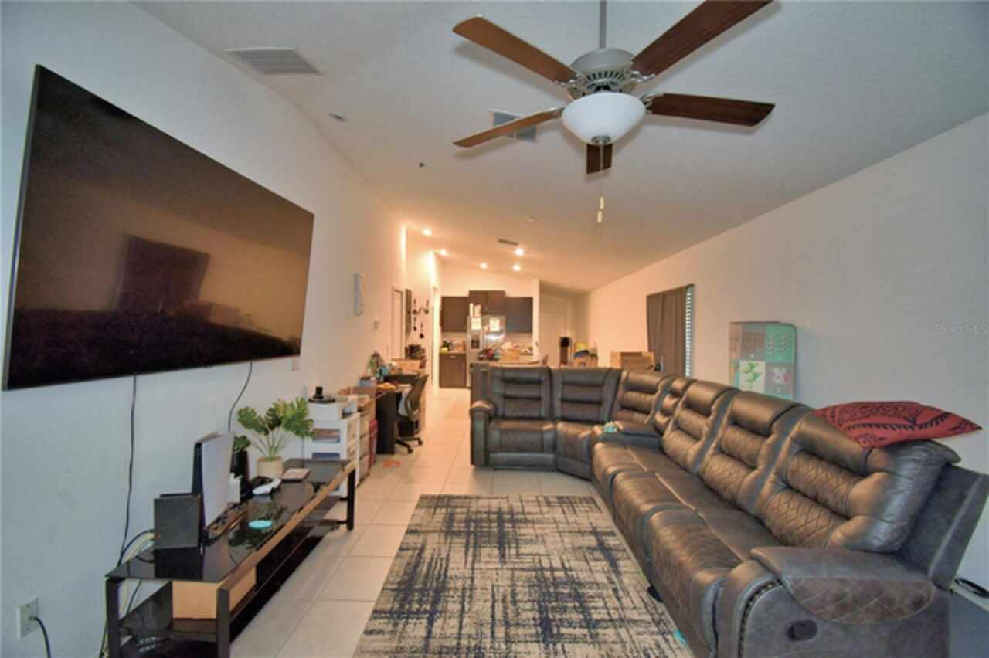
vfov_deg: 77.3
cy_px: 329
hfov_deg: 100.4
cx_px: 494
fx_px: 412
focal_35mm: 15
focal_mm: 10
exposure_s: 1/30
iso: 720
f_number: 4.5
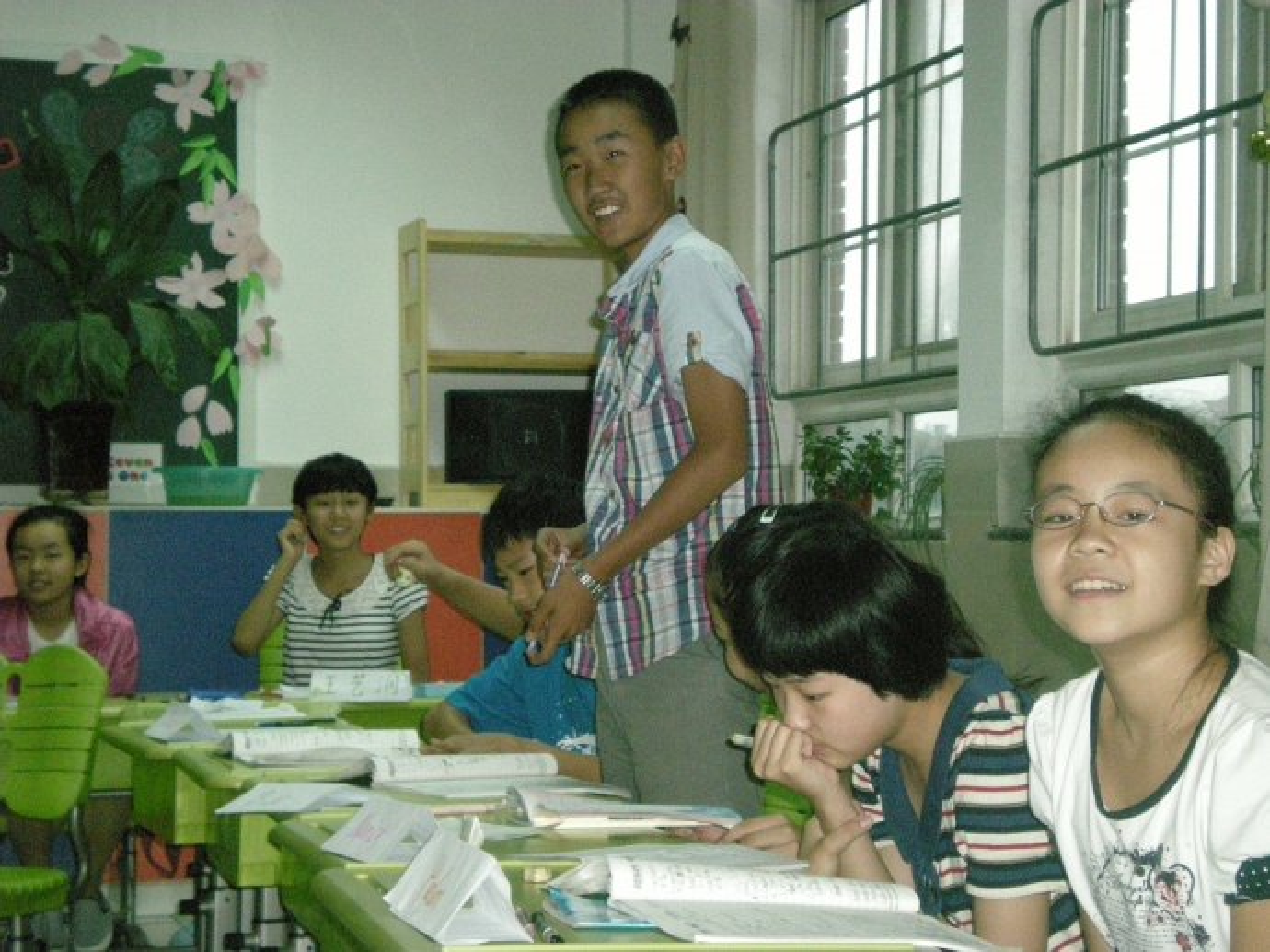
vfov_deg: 19.9
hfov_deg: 26.3
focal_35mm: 74
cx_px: 635
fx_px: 2714
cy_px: 476
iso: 800
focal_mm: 12.3
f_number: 4.6
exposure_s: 1/120
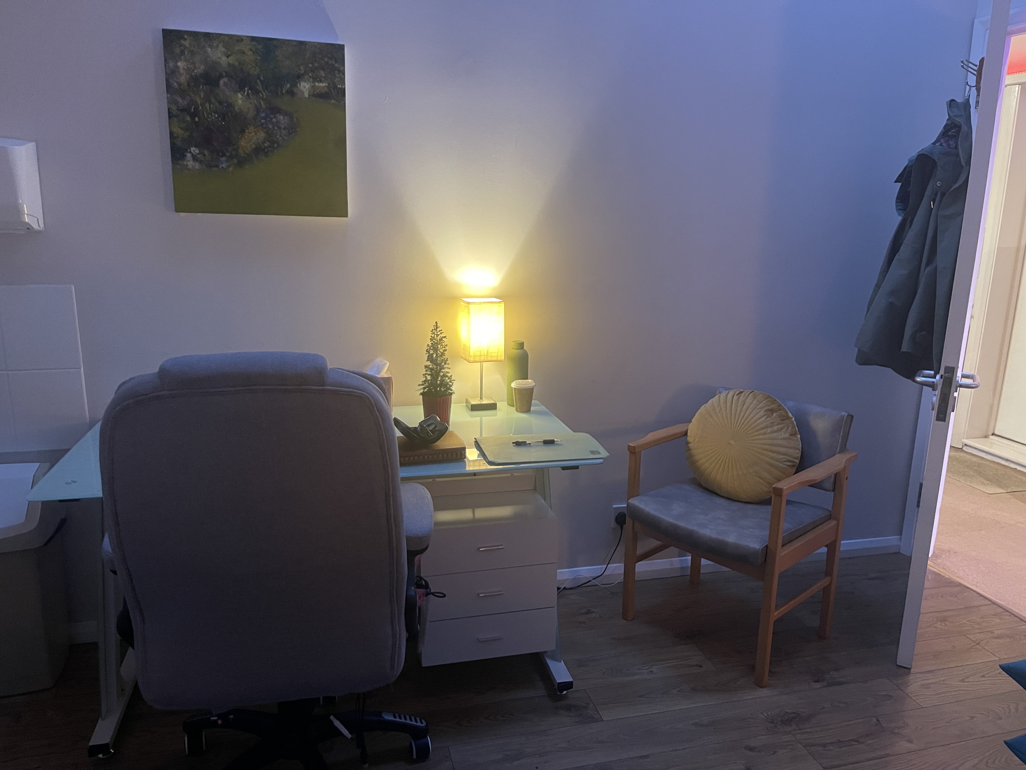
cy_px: 385
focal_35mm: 25
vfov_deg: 54.9
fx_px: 741
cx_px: 513
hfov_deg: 69.4
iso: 500
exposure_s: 1/33
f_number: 1.6
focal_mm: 5.1
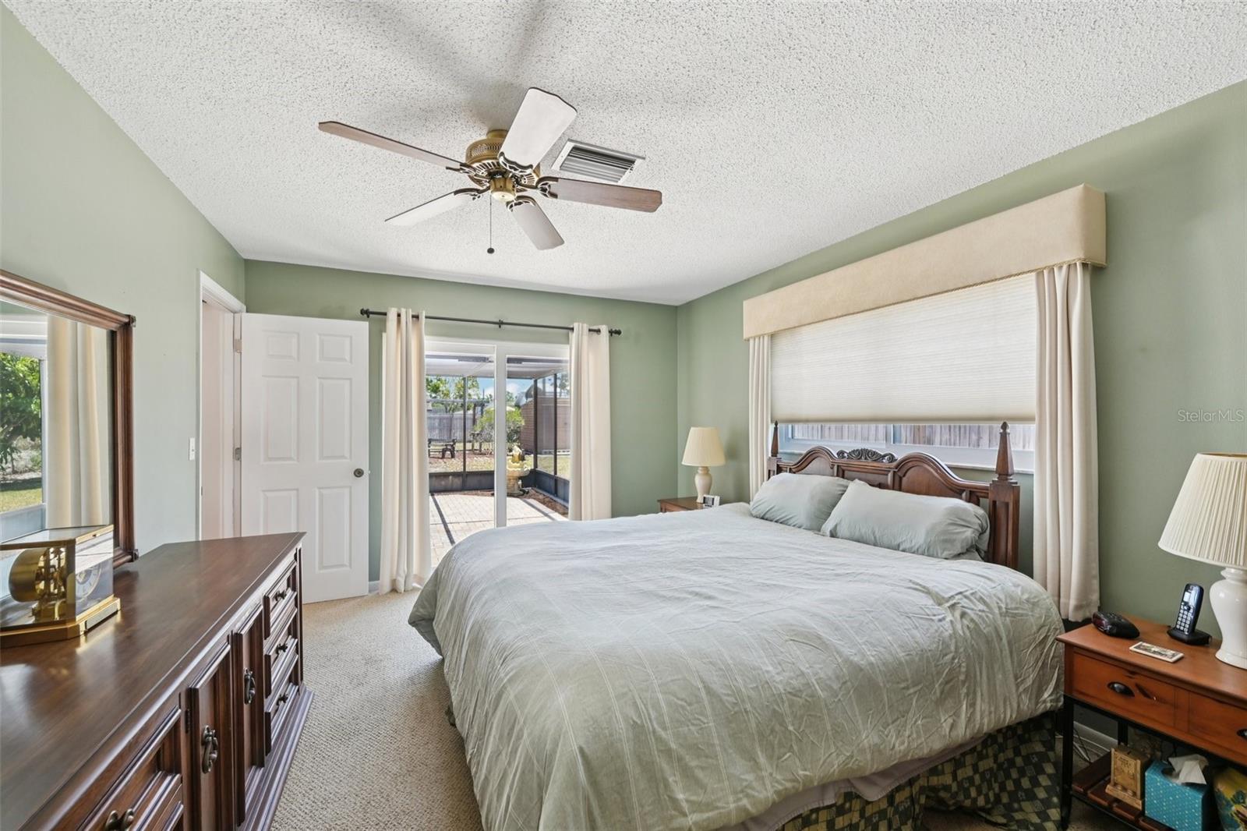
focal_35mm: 14
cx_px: 624
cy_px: 416
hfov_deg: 104.3
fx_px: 485
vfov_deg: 81.2
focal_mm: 14
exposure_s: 1/30
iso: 400
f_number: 8
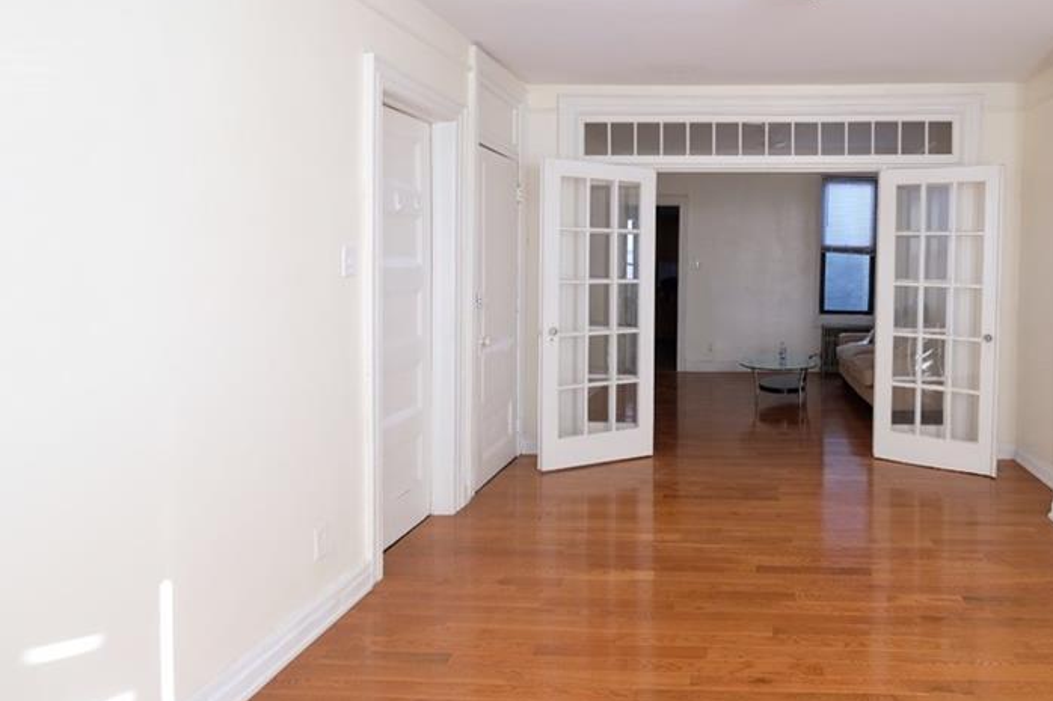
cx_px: 724
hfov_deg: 75.5
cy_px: 282
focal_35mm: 22
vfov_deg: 56.8
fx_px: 643
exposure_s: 1/15
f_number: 5
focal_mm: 10
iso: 200
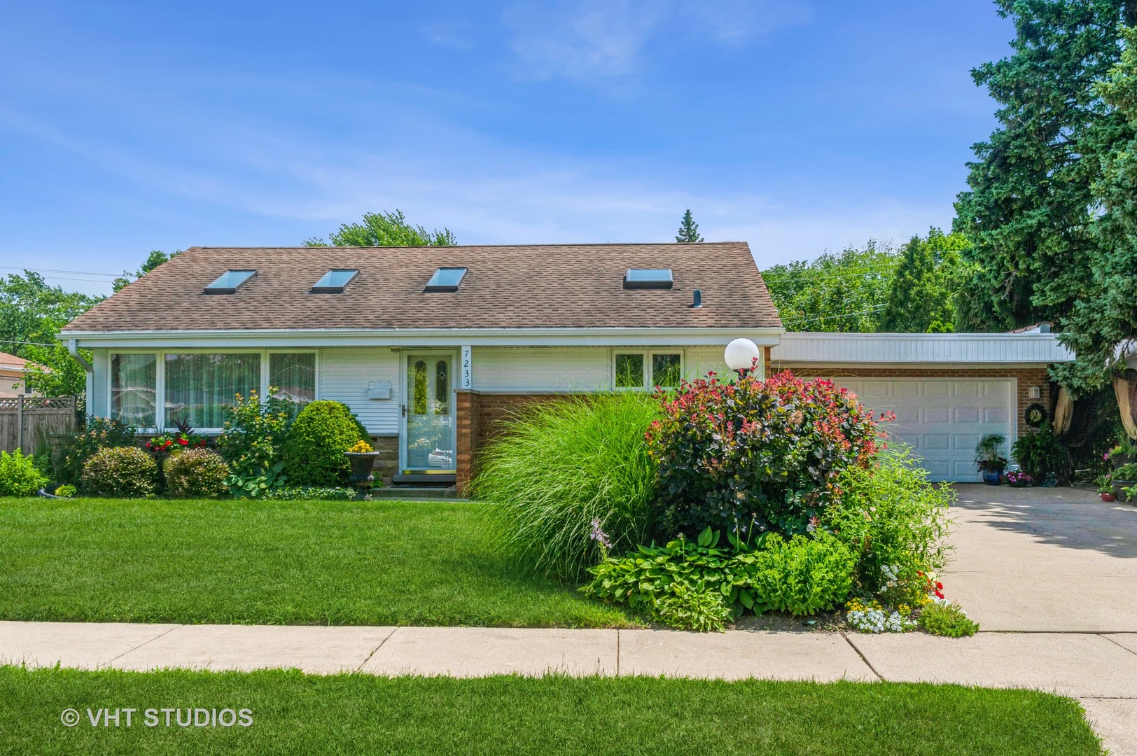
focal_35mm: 32
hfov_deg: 58.8
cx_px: 568
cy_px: 378
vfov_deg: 41.1
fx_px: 1010
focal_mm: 32
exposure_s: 1/2000
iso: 200
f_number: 8
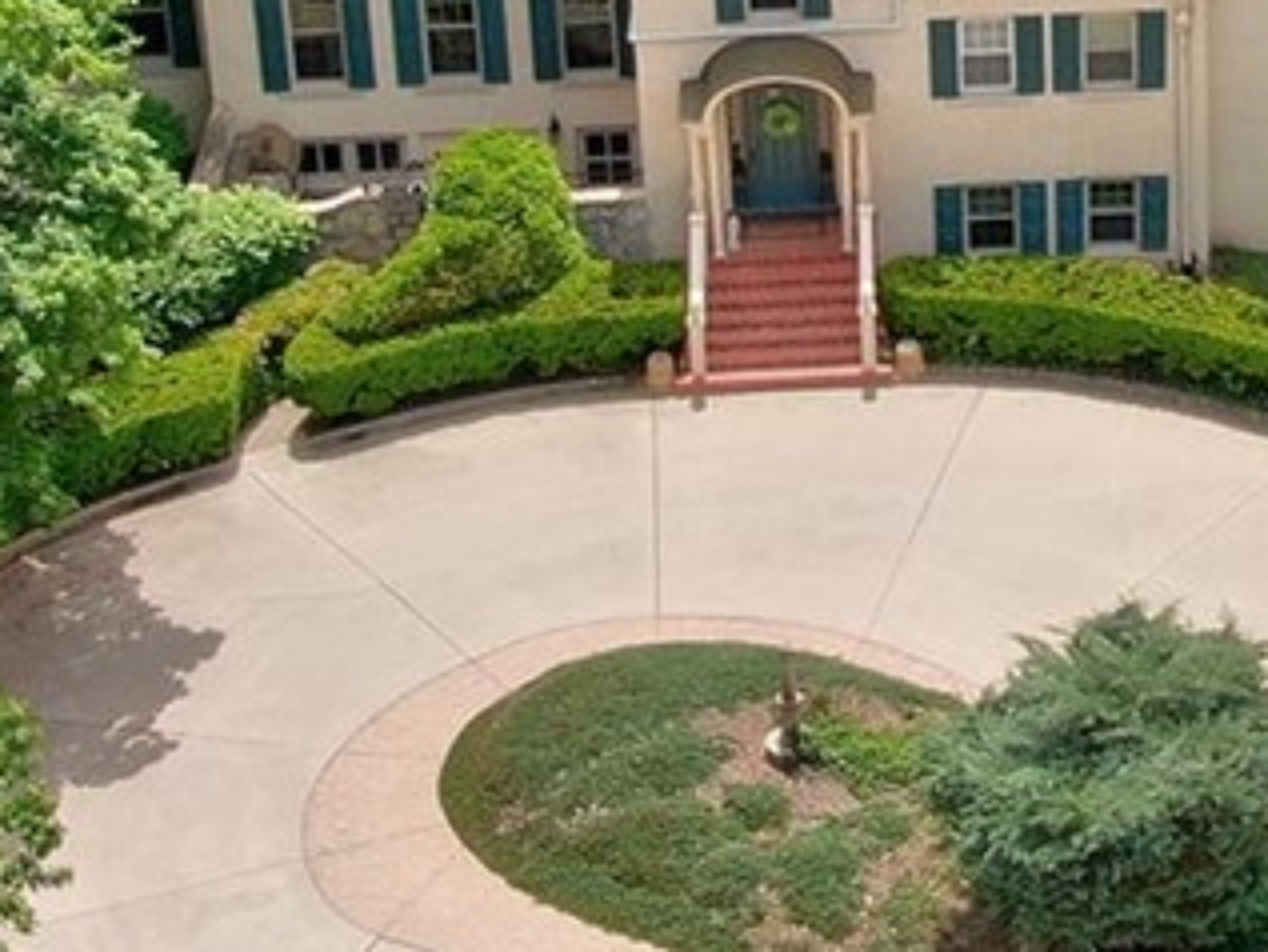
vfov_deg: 13.3
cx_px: 1308
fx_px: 3994
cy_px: -112
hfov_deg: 17.6
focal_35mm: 109
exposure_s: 1/1000
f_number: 2.8
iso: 100
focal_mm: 4.4
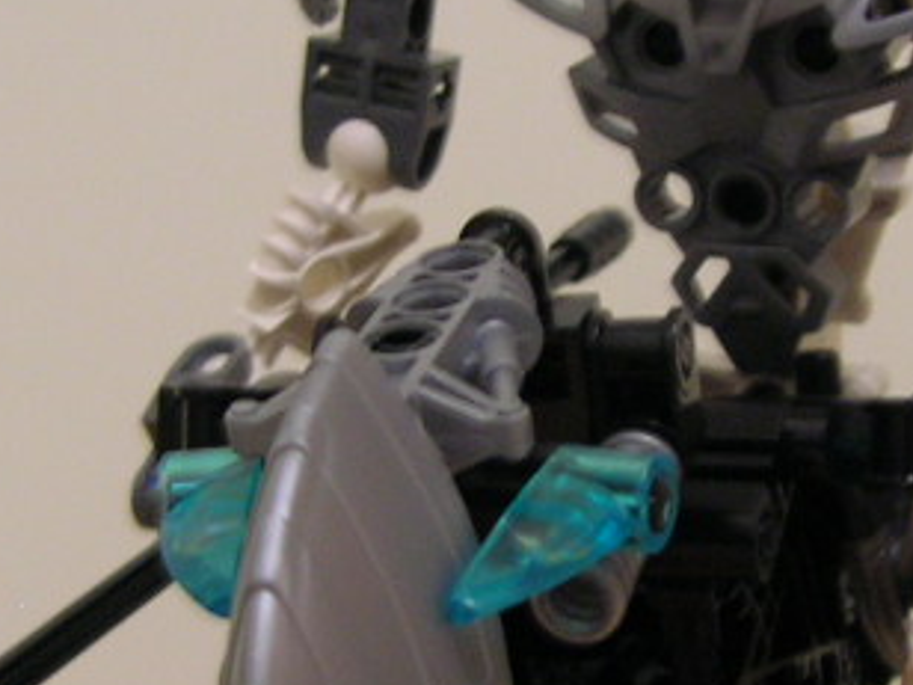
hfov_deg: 17.4
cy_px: 418
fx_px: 2980
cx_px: 522
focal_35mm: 113
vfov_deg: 13.1
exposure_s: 1/3.9
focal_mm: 5.7
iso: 75
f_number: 2.9
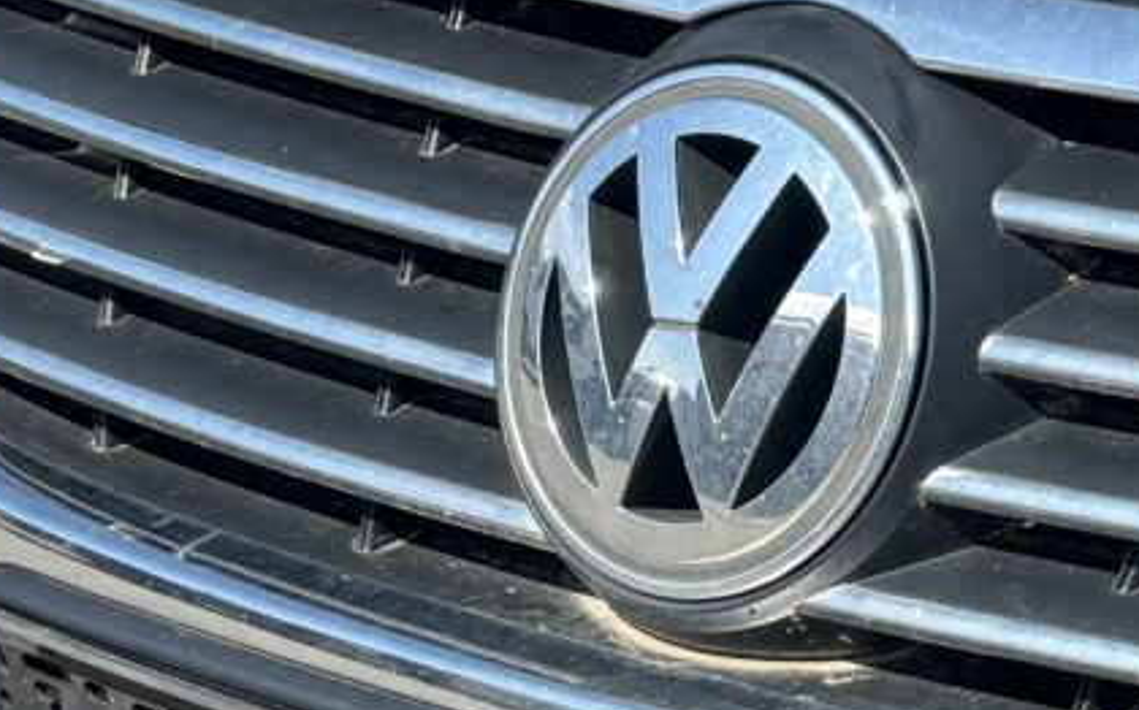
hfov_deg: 11.7
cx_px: 1915
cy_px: 228
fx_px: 5212
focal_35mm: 168
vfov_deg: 7.8
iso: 50
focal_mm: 5.96
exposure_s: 1/2193
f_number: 1.6
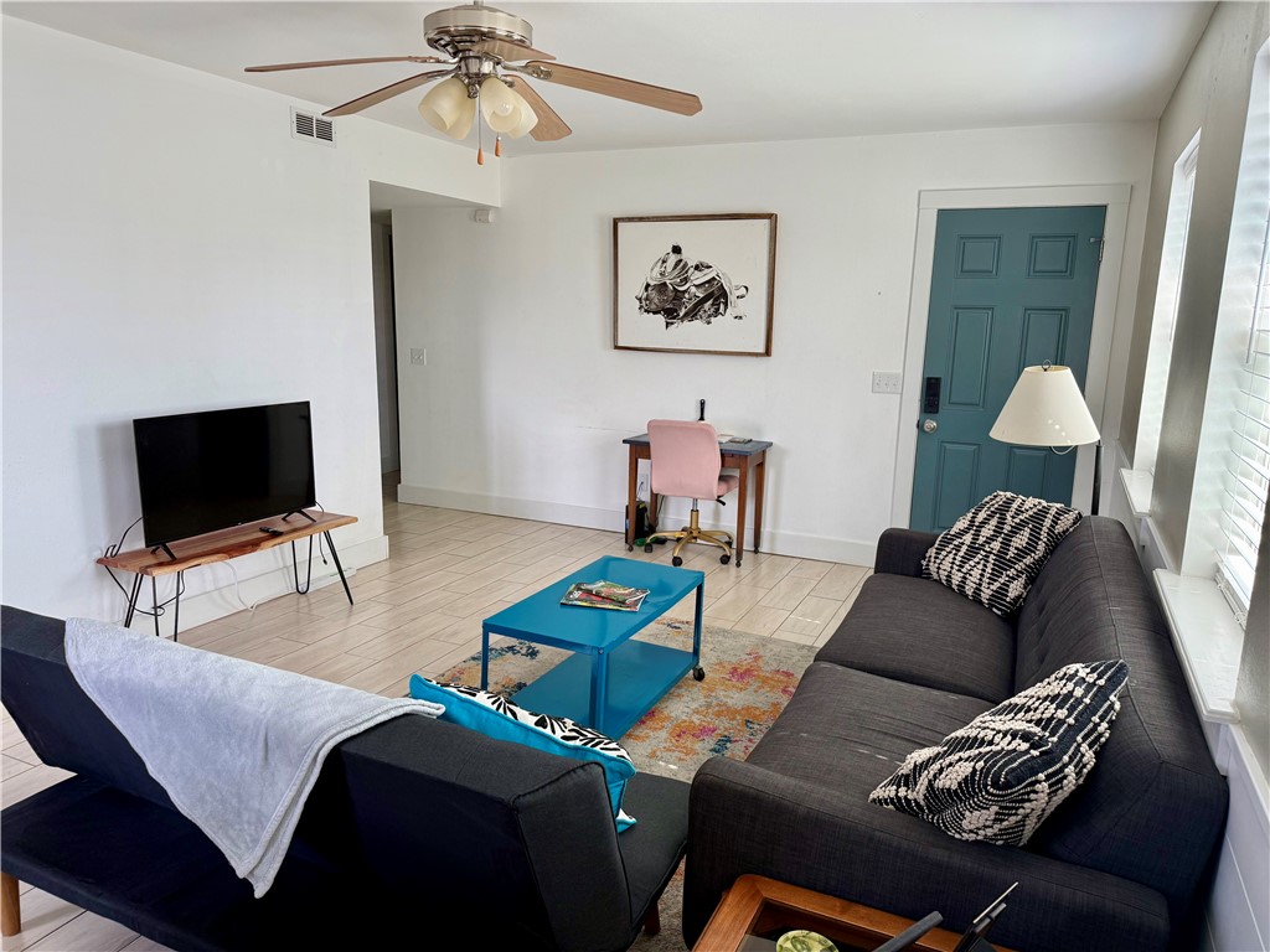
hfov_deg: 71.6
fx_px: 881
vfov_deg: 56.8
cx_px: 635
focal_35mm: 24
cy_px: 476
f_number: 1.78
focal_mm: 6.76
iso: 100
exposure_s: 1/121
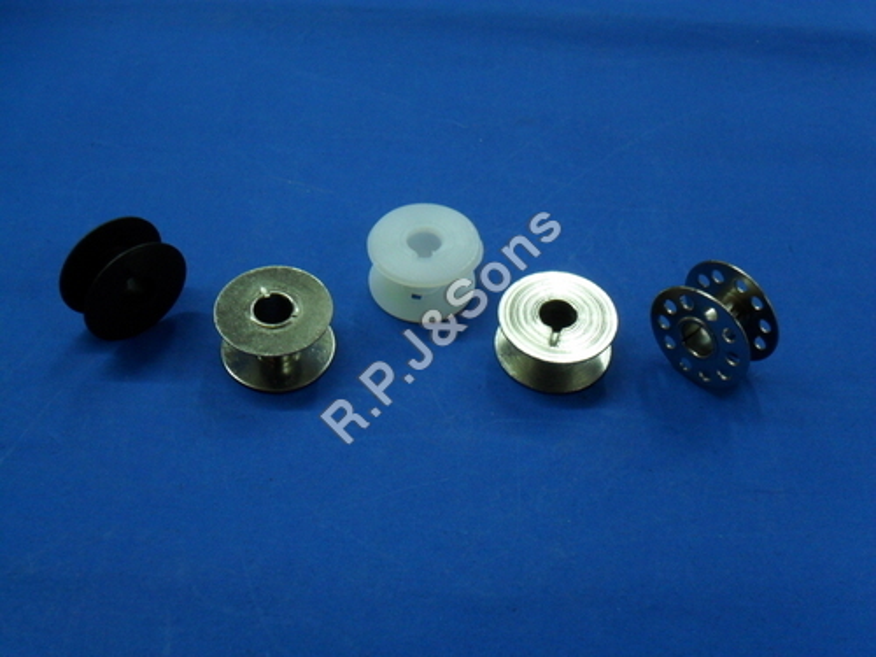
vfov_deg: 32.9
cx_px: 438
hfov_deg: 42.9
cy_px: 328
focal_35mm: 44
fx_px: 1113
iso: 200
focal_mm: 7.8
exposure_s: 1/10
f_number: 4.5
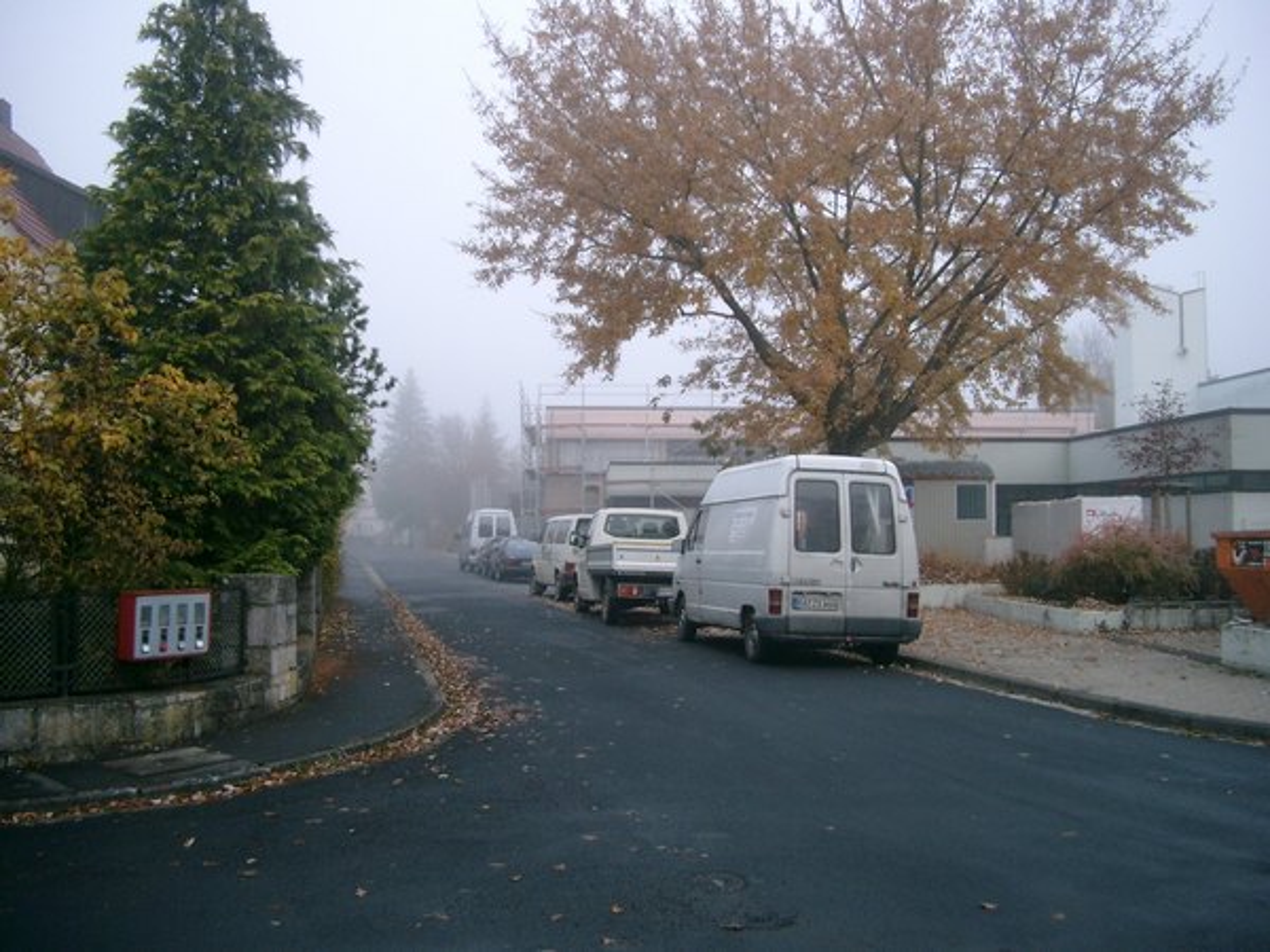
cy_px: 476
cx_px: 635
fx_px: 1357
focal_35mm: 37
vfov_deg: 38.7
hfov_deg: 50.1
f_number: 2.6
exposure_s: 1/500
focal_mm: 7.6
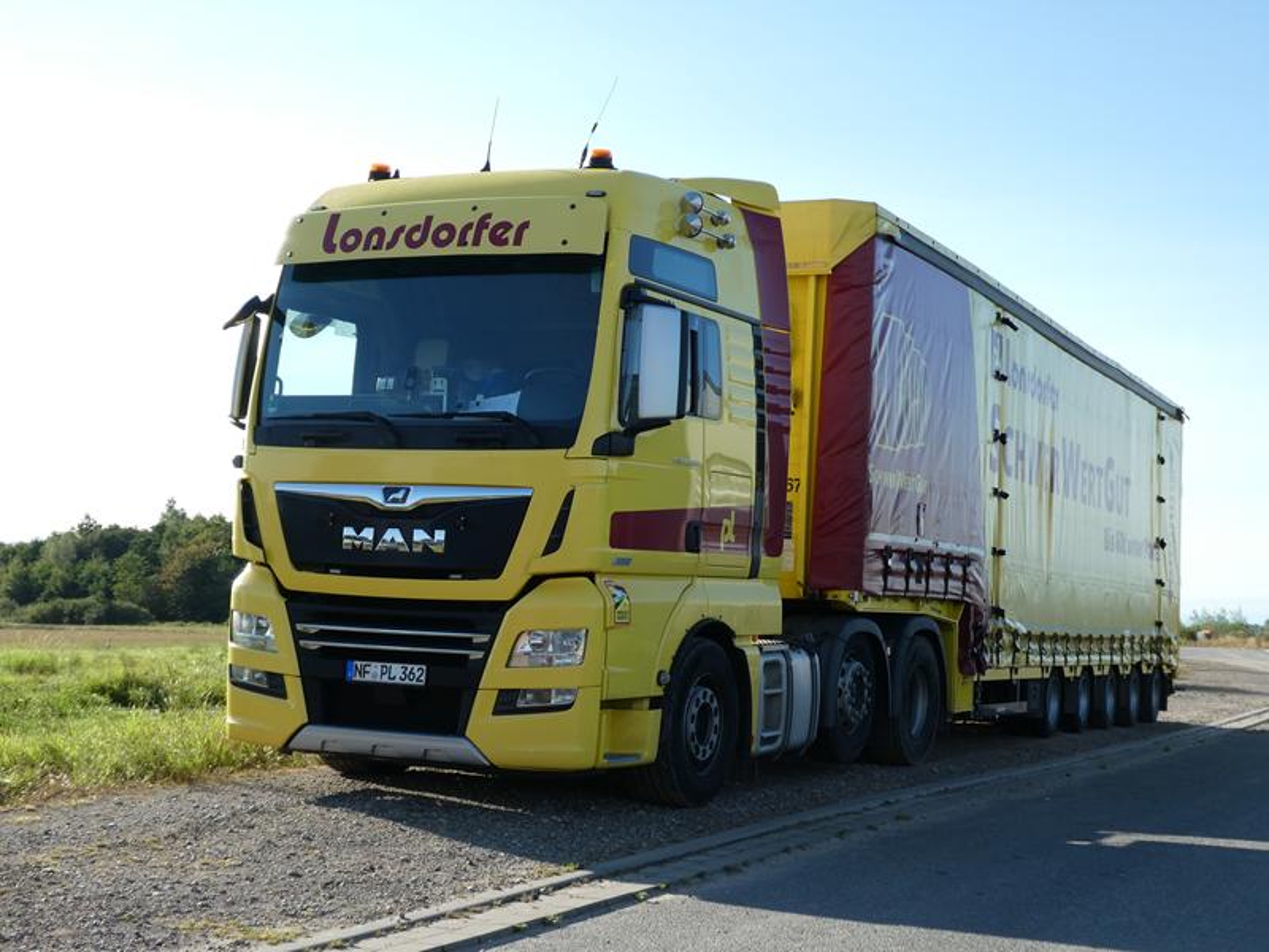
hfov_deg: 38.2
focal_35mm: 50
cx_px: 634
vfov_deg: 29.1
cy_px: 476
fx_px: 1833
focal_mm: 9
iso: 80
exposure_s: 1/400
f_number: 4.1
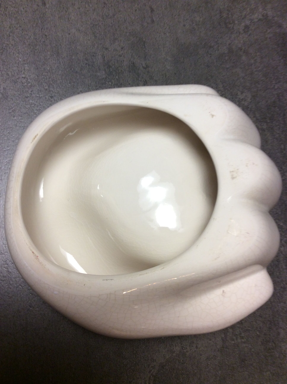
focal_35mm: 32
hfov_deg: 44.1
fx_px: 355
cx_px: 144
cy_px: 192
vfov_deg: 56.9
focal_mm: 3.3
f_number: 2.4
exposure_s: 1/25
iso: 40
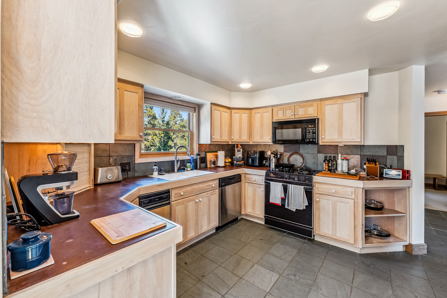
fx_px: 174
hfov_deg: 104.2
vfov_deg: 81.3
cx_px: 224
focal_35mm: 14
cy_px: 149
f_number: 7.1
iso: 640
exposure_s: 1/20
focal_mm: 14
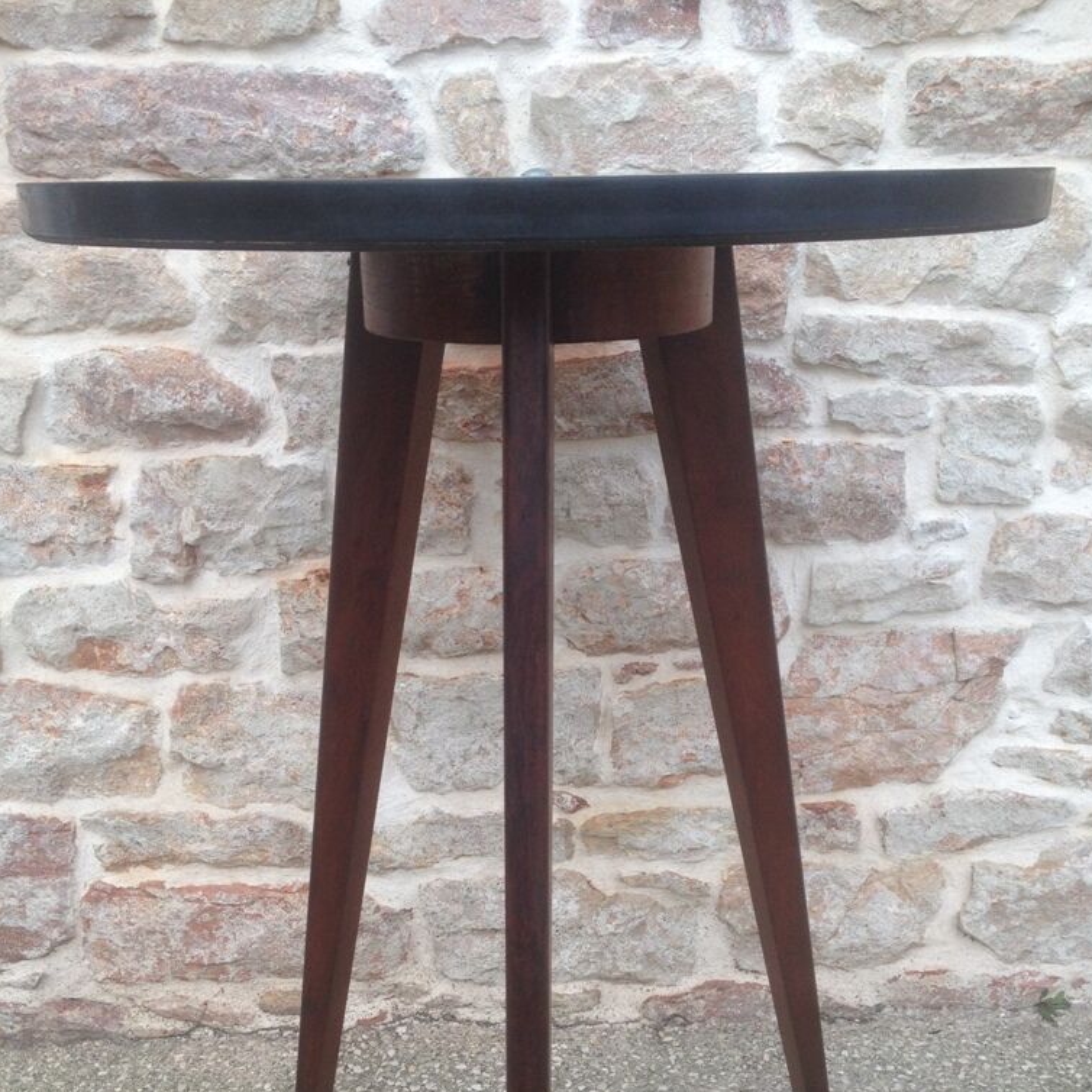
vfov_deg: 39.5
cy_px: 739
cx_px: 555
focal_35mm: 42
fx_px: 1499
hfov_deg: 40.0
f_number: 2.4
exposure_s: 1/120
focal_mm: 4.28
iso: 64
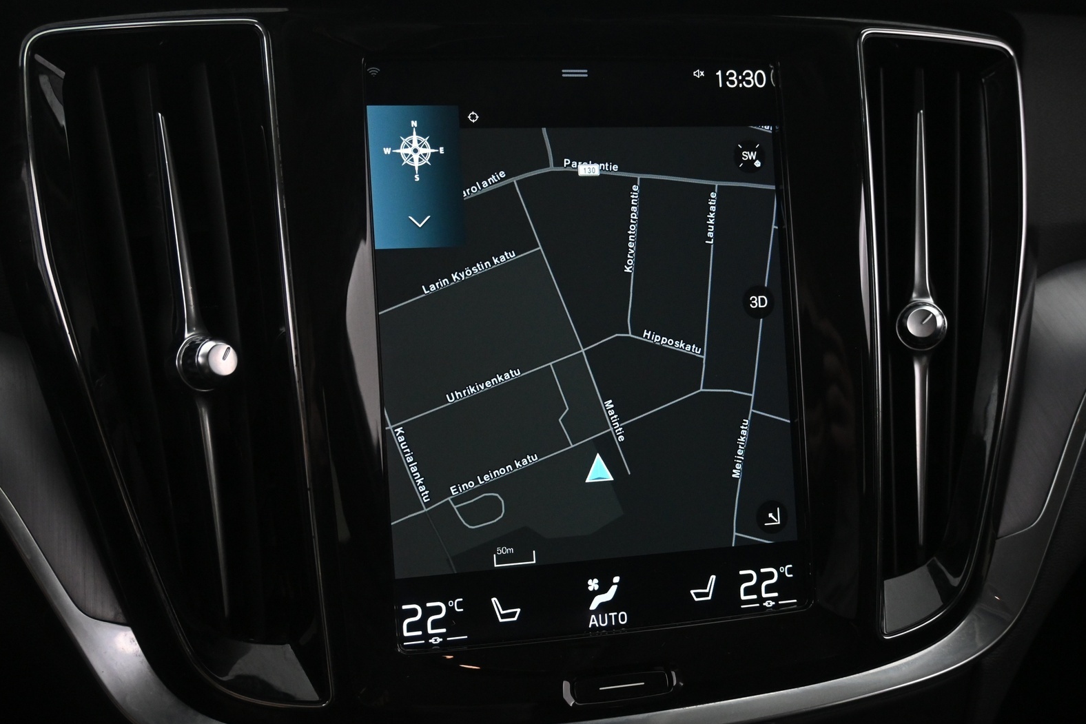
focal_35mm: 38
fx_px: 1139
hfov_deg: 51.0
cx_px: 546
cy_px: 371
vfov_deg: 35.3
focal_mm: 24.5
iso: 2800
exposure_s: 1/40
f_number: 4.2
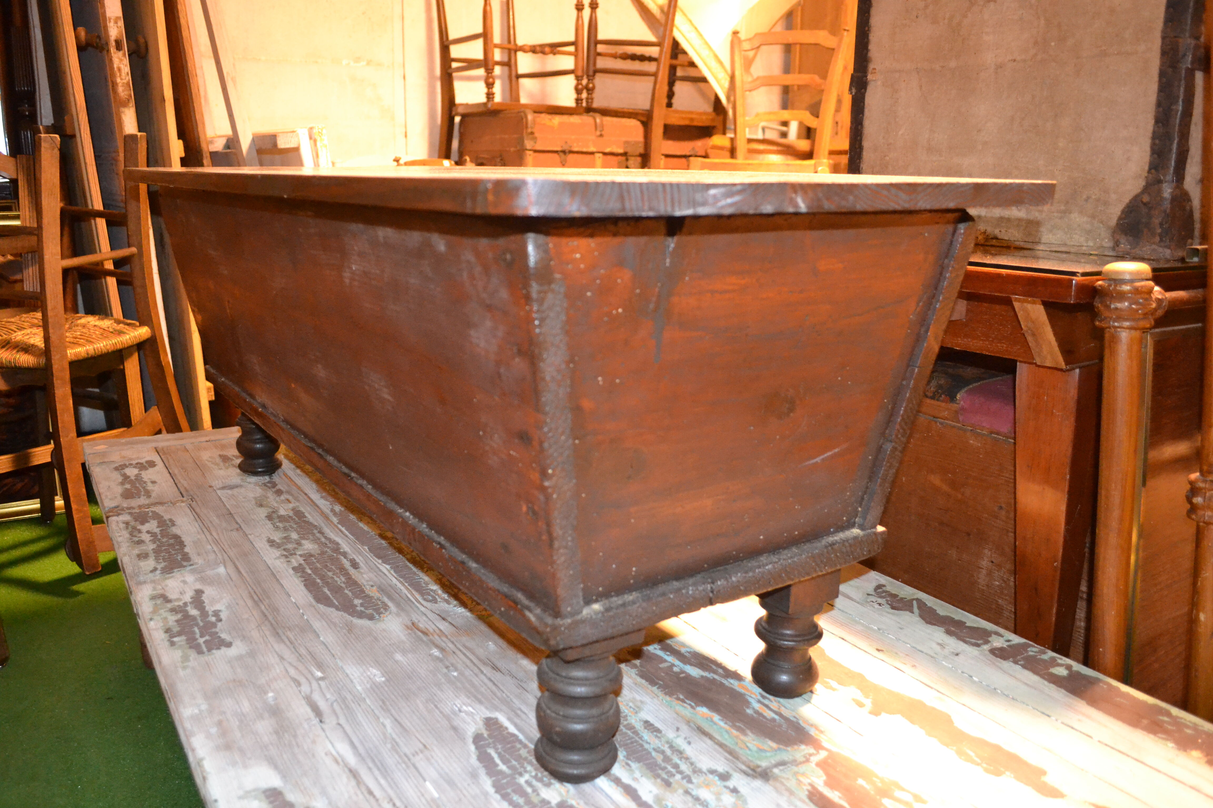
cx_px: 606
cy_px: 404
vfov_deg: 47.9
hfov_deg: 67.4
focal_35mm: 27
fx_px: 910
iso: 3200
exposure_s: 1/60
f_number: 3.5
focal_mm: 18
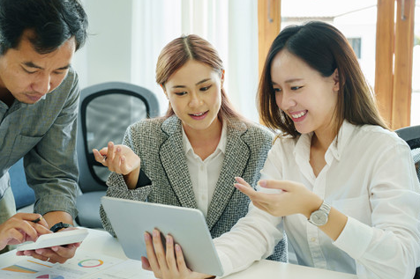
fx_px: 735
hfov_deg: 31.9
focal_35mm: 63
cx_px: 186
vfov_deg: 21.6
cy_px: 131
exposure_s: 1/160
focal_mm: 50
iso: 640
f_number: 4
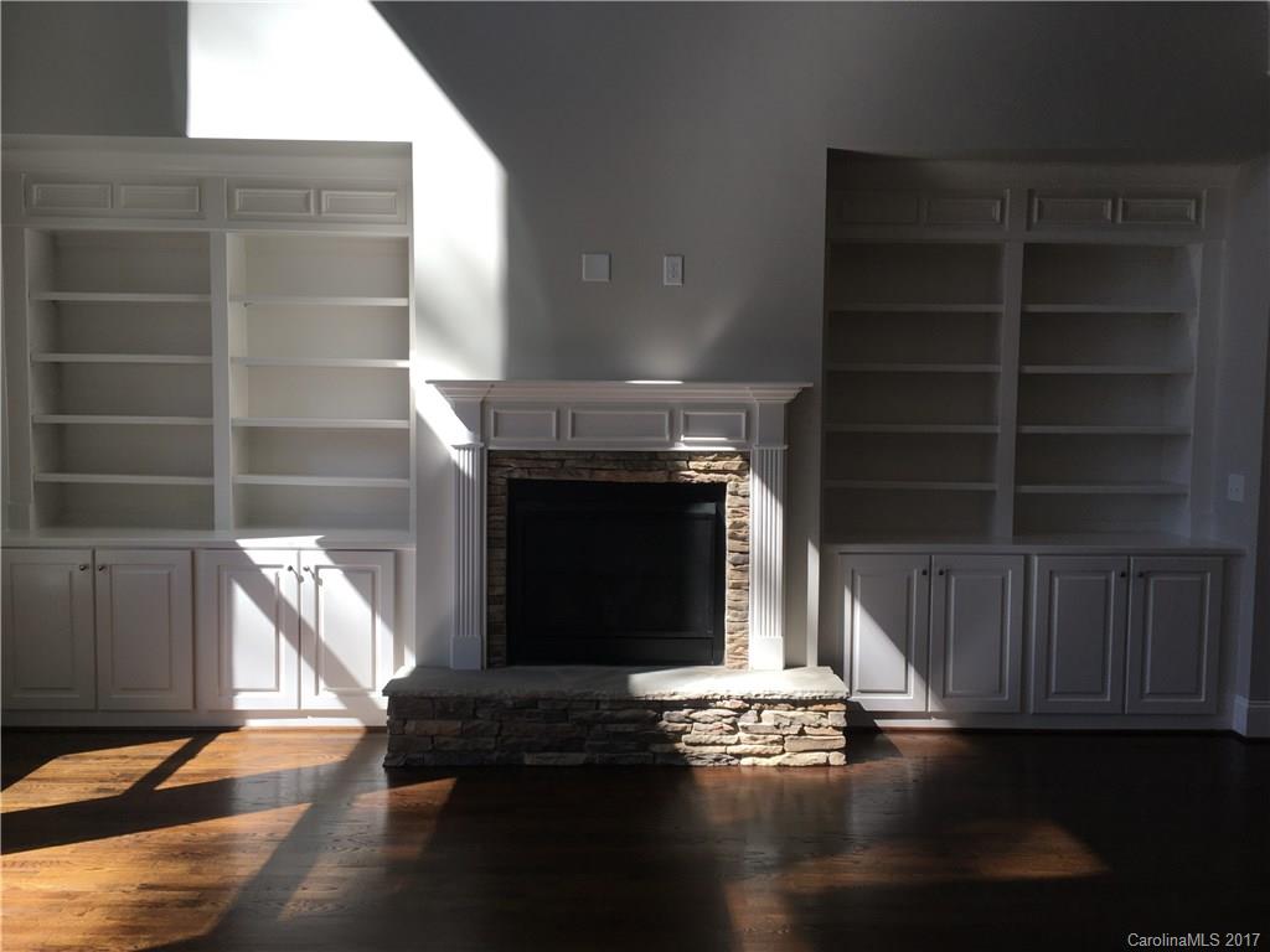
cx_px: 635
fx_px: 1064
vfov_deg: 48.2
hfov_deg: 61.7
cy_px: 476
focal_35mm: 29
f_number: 2.2
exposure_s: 1/214
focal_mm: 4.15
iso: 25
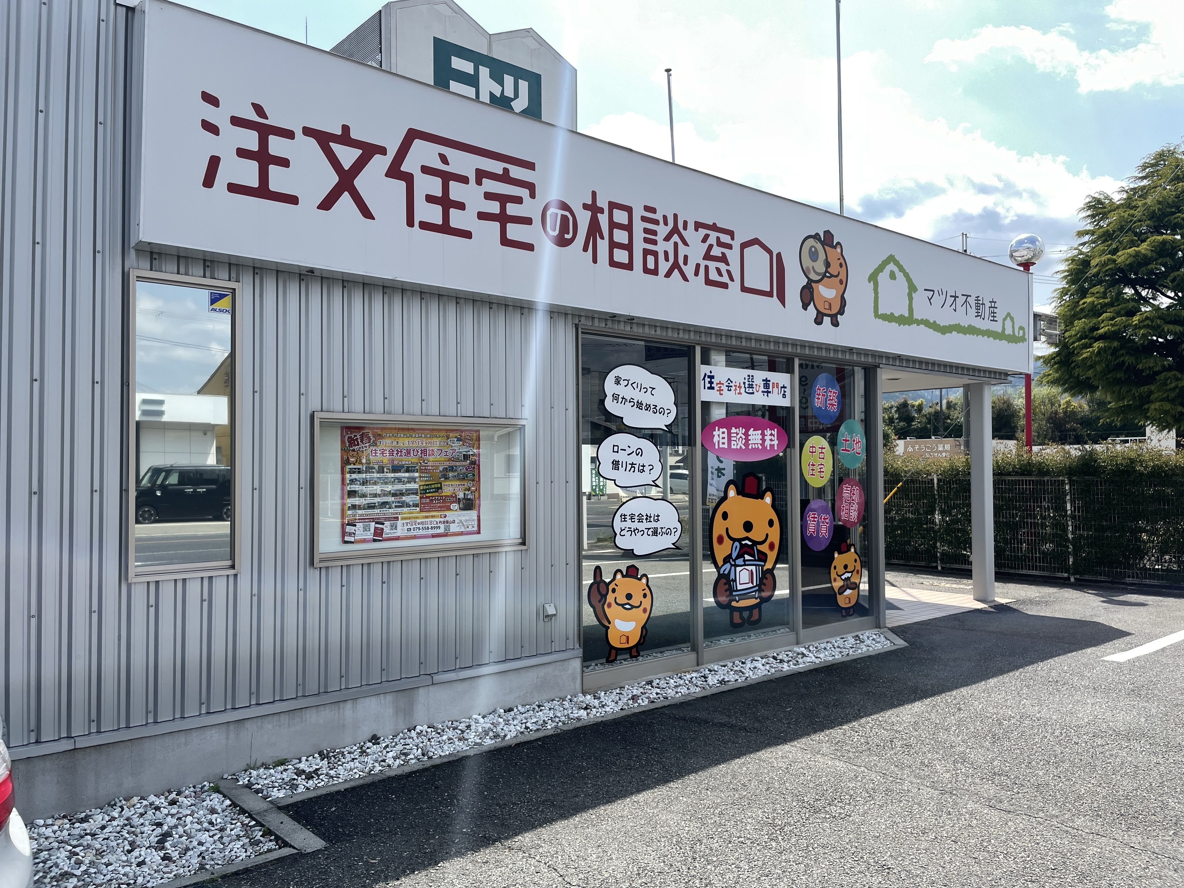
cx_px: 592
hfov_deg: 67.3
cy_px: 444
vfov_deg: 53.1
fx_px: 889
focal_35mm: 26
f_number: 1.6
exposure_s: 1/2882
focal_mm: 4.2
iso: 32
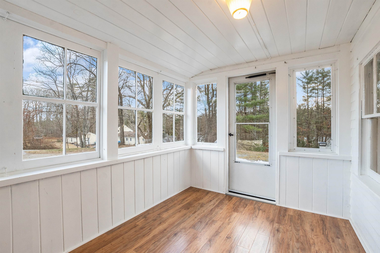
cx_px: 190
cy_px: 126
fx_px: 158
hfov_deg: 100.4
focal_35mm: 15
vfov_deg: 77.3
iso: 500
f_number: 8
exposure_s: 1/50
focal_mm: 10
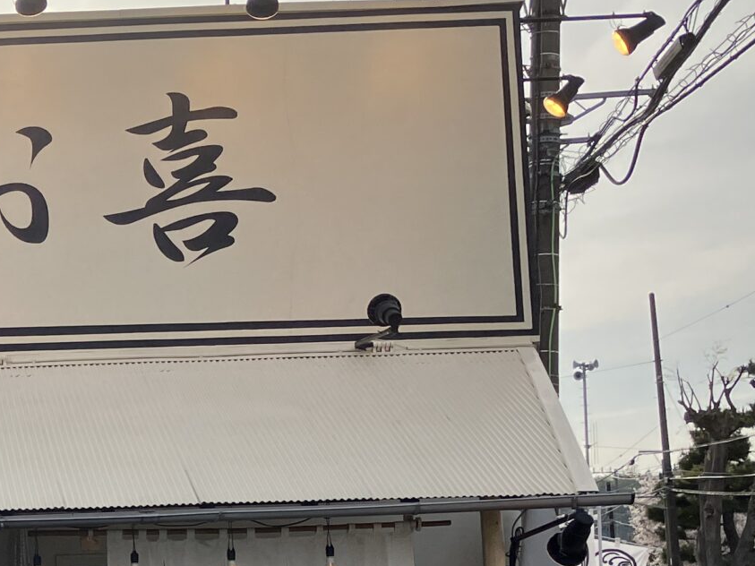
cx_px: -198
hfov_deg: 21.1
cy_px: 499
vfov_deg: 17.1
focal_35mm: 85
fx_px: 1854
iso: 32
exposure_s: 1/2208
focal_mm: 3.99
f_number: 1.8
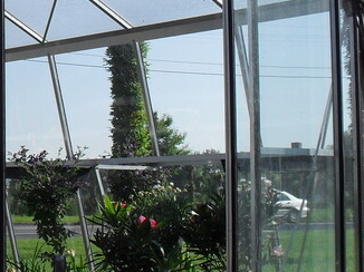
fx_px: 1156
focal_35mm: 110
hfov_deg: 16.9
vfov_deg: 13.4
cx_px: -104
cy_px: 122
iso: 80
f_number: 8.4
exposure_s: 1/180
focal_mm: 6.3
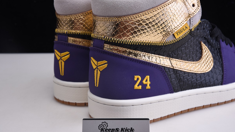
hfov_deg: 26.8
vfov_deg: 15.3
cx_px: 117
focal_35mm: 79
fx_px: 492
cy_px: 65
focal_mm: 75
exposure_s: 1/125
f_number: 13
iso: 100
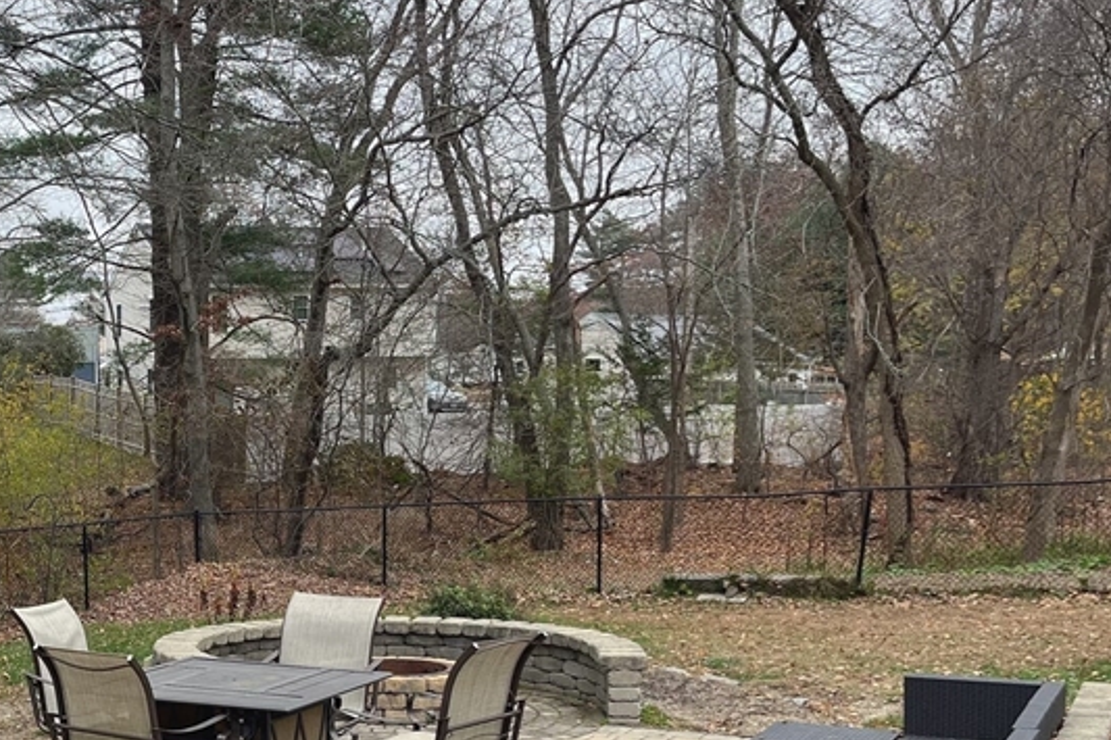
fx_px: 1604
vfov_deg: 25.7
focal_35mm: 52
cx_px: 94
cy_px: 532
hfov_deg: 35.7
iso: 40
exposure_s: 1/122
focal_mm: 5.1
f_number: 1.6
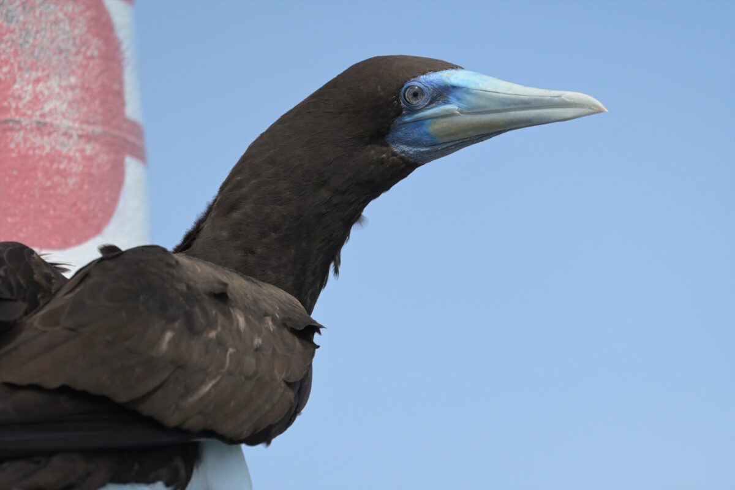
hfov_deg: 1.7
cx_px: 368
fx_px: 24498
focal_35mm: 1200
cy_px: 245
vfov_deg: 1.1
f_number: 8
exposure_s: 1/4000
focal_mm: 800
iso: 1100
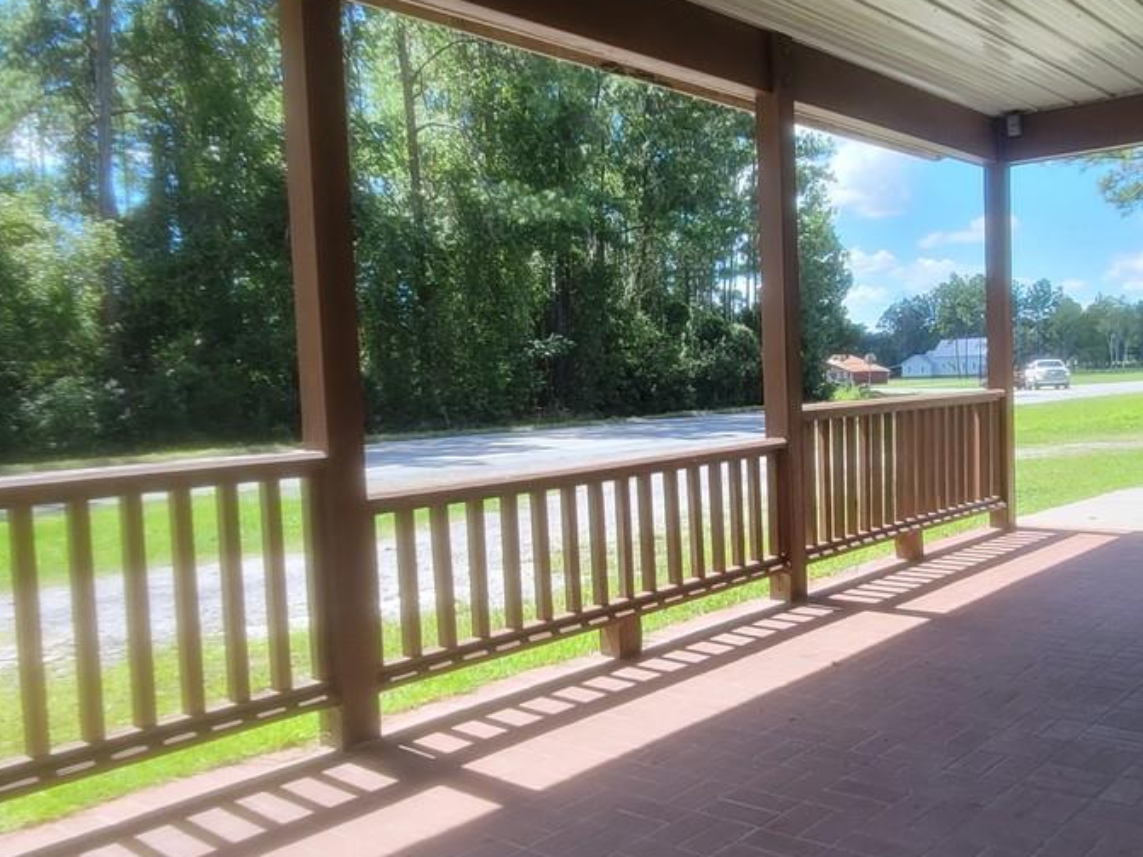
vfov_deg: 45.4
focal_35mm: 31
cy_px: 455
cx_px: 656
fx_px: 1023
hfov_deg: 58.1
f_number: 2.2
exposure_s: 1/579
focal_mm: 2.2
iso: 64
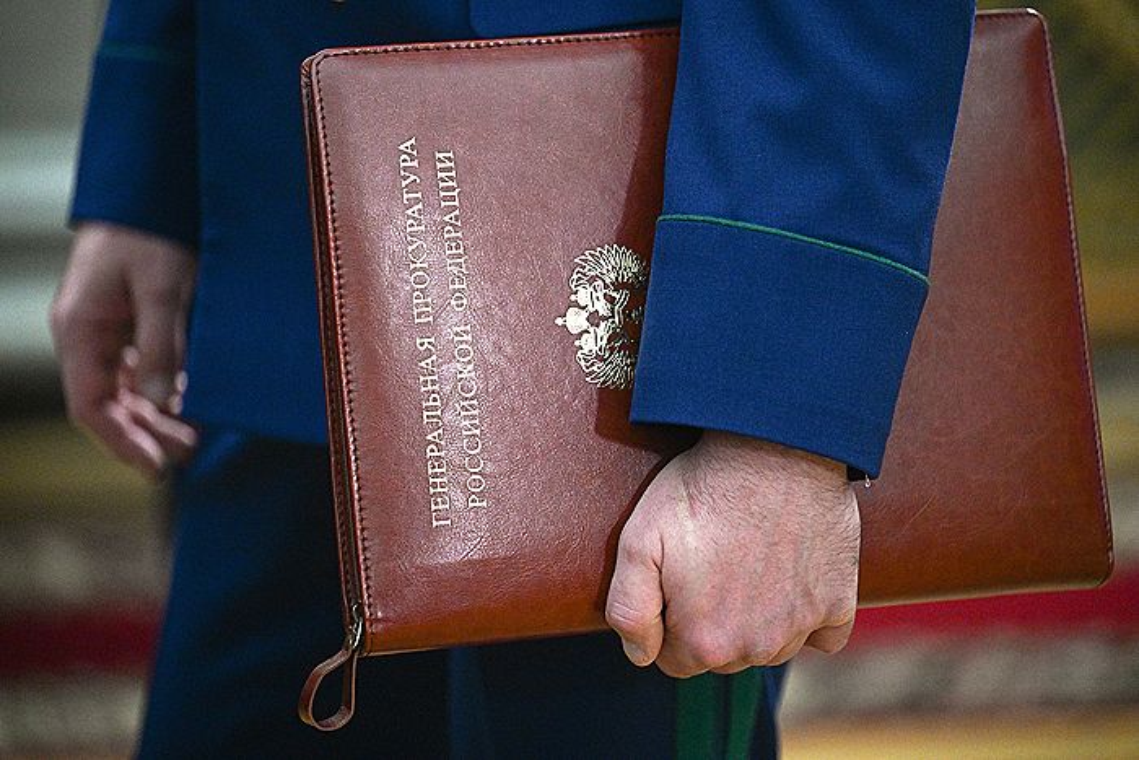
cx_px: 570
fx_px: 5221
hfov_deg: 12.4
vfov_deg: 8.3
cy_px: 380
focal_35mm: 165
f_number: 2.8
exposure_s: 1/400
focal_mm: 165
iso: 4000
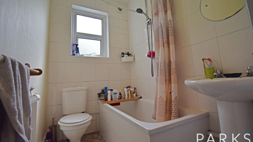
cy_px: 65
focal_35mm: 16
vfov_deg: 67.0
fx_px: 107
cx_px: 129
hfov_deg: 99.4
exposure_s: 1/800
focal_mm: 10
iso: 640
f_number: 4.5
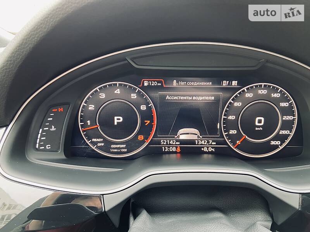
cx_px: 155
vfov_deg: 53.1
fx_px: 233
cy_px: 116
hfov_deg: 67.3
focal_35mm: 26
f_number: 1.8
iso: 250
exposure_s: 1/60
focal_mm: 4.2
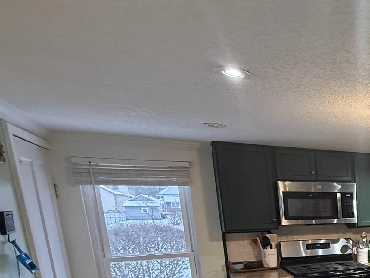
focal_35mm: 35
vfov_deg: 36.7
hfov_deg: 39.5
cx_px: 435
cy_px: 276
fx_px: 374
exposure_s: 1/60
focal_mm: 2.22
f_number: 2.2
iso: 500
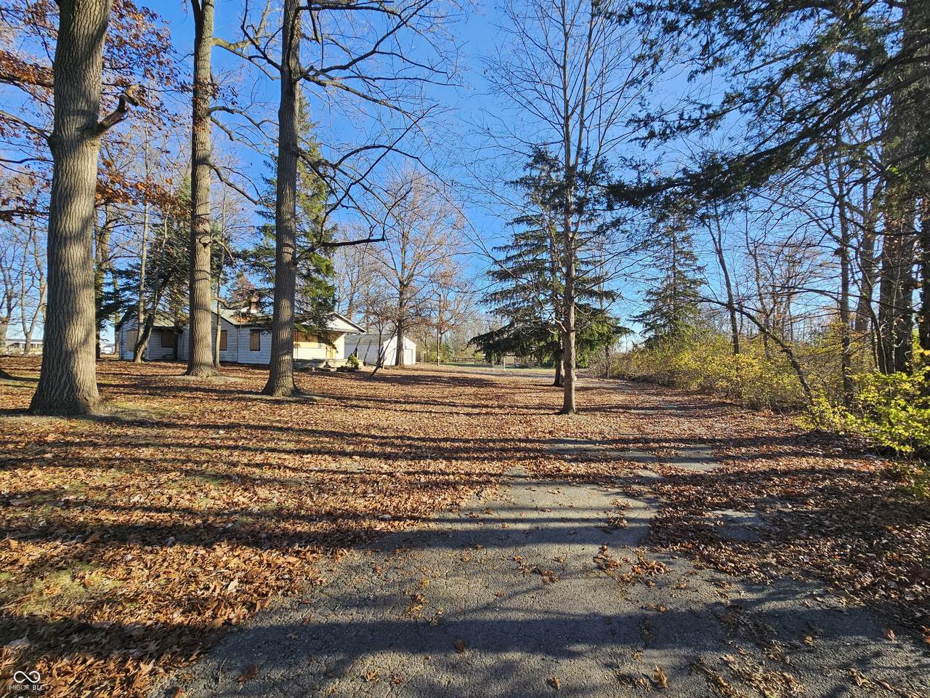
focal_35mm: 13
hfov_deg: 106.2
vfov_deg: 89.9
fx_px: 349
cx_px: 465
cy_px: 349
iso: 50
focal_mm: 2.2
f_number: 2.2
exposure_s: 1/585
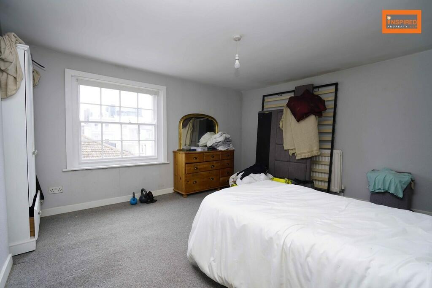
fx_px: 192
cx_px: 216
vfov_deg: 73.8
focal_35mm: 16
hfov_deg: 96.7
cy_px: 144
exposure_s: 1/60
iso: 125
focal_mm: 16
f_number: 5
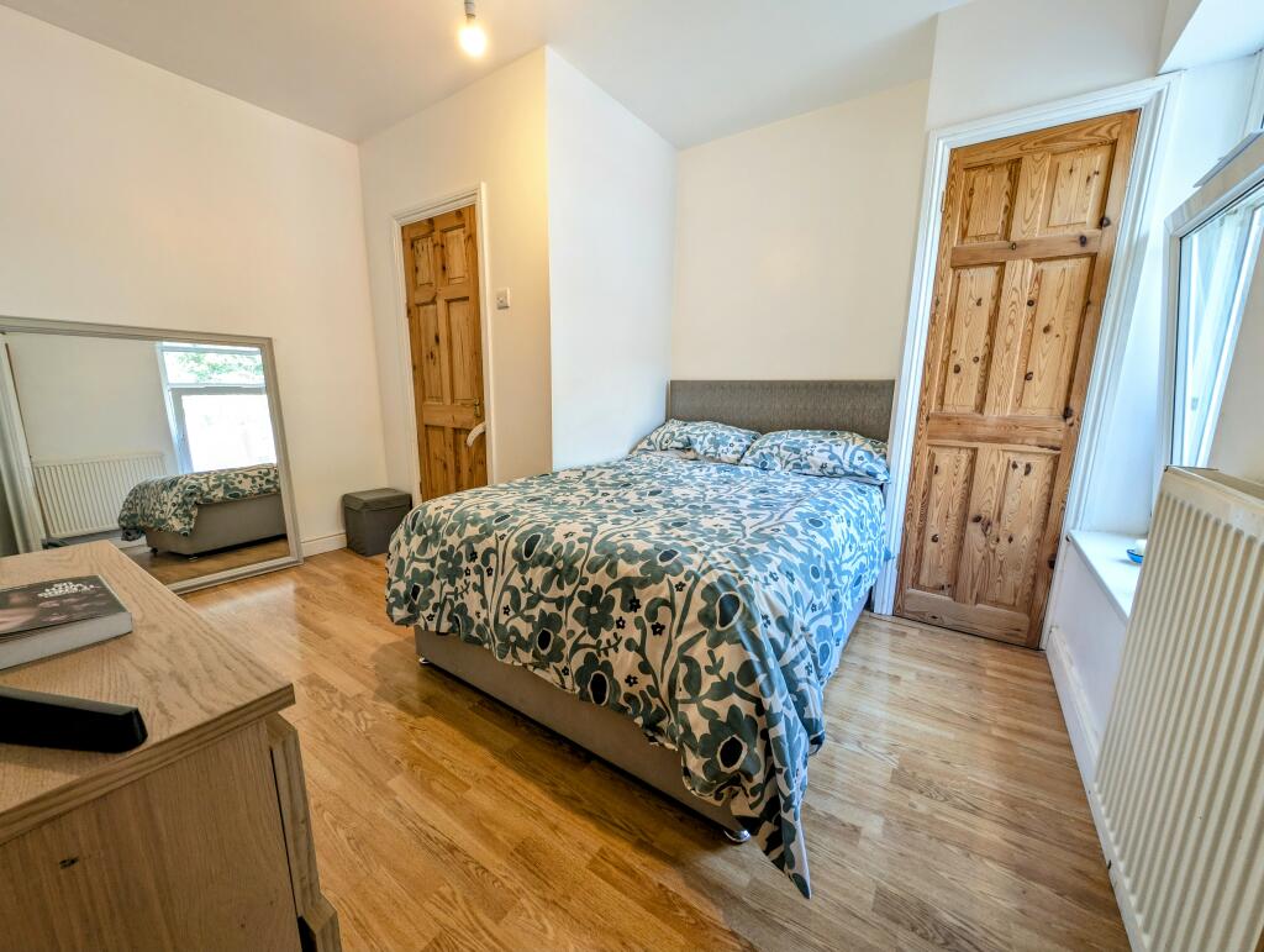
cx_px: 632
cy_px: 476
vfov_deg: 94.6
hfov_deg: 110.5
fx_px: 439
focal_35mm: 12
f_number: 1.95
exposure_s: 1/35.7
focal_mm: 2.23
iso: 146
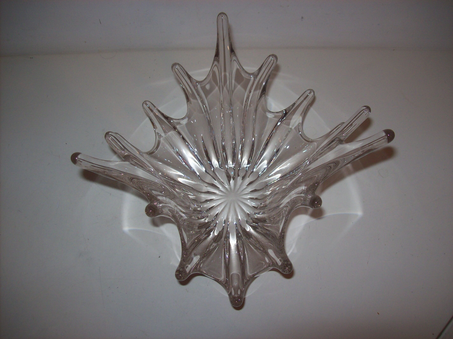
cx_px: 226
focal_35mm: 36
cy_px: 170
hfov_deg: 51.4
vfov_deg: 39.6
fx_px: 471
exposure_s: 1/64
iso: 80
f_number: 2.7
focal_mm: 6
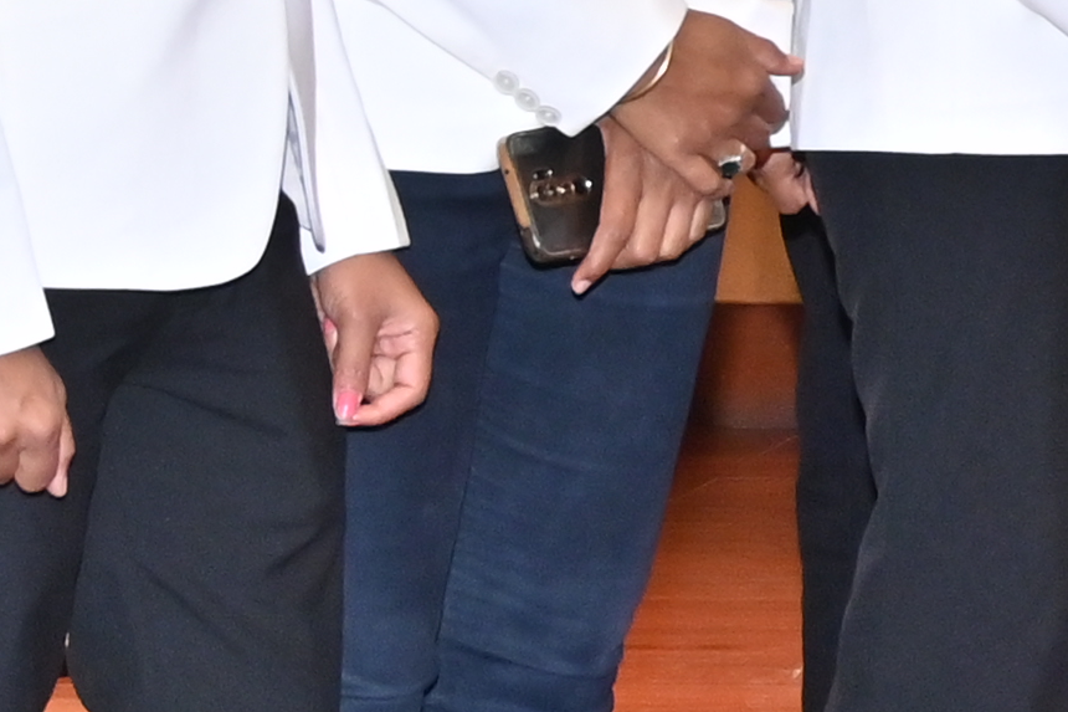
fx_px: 7296
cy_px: -314
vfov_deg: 5.5
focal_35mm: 246
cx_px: 3224
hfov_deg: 7.4
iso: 1000
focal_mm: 35
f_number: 5.6
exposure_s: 1/160
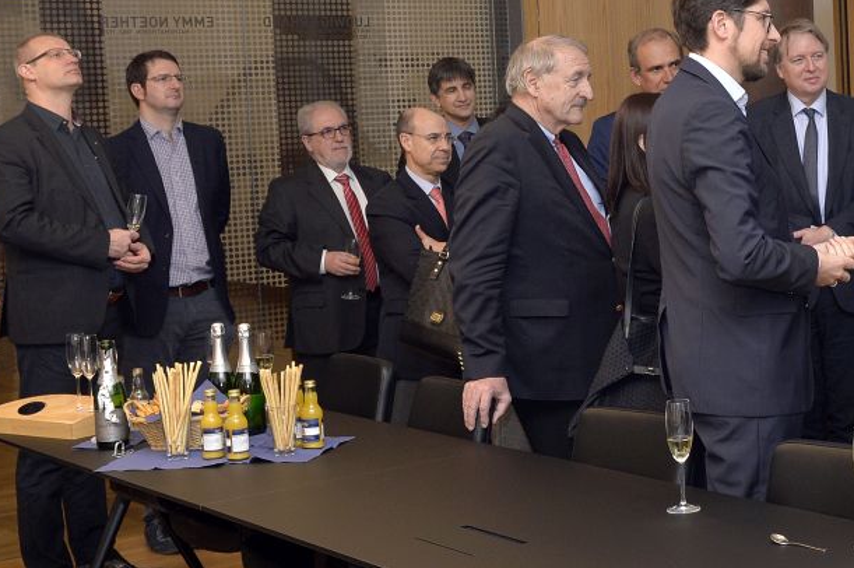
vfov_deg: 17.8
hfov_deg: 25.2
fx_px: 1801
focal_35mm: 76
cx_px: 878
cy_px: 173
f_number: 5.6
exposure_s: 1/60
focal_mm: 29
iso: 800
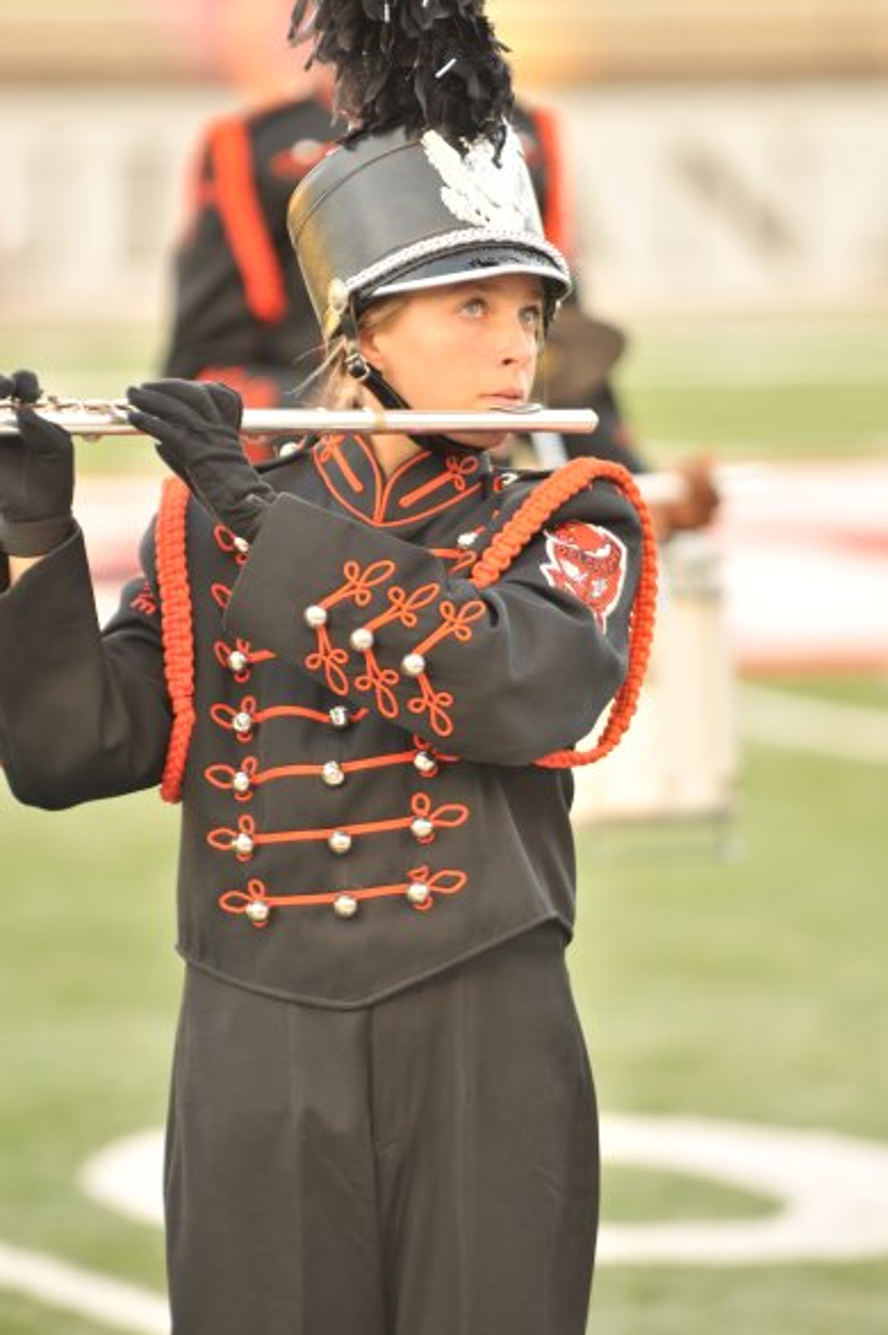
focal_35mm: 307
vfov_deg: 6.7
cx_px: 452
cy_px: 677
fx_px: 11372
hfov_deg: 4.5
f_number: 2.8
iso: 200
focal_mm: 200
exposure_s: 1/160
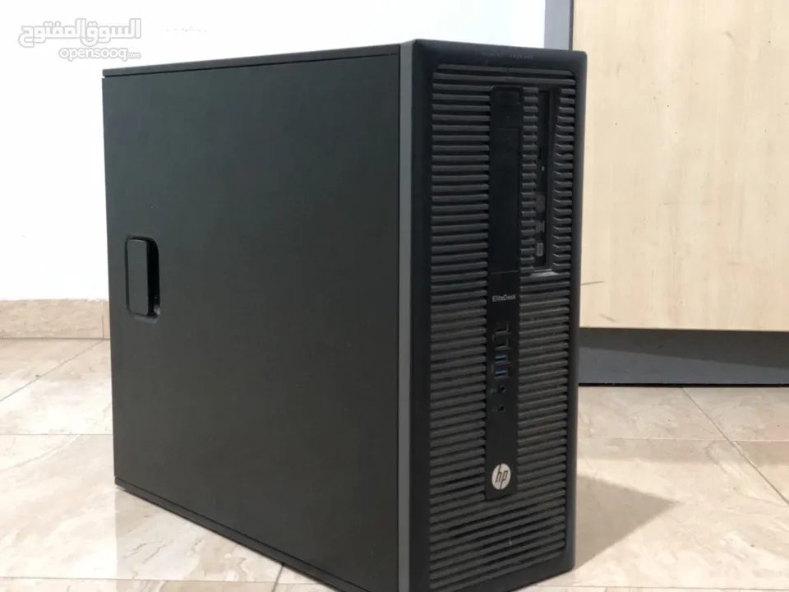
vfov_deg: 28.0
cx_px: 394
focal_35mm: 52
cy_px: 296
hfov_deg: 36.8
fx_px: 1185
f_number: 2.4
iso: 160
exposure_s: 1/8
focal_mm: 6
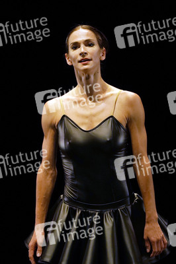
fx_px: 4407
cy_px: 132
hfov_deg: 2.3
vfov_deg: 3.4
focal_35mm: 600
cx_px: 88
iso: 6400
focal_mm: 600
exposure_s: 1/320
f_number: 6.3
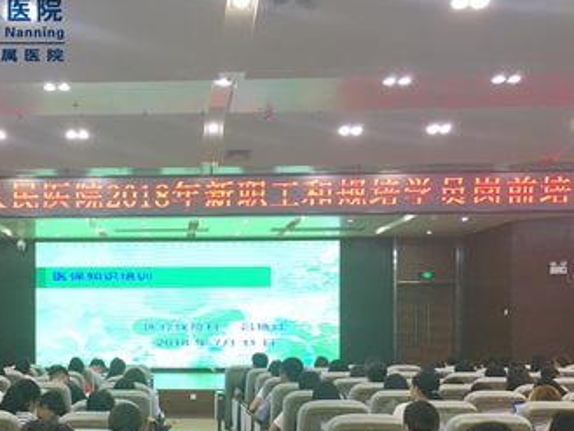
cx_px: 133
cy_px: 332
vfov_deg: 30.3
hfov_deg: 39.2
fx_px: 780
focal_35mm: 47
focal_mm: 4.15
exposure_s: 1/30
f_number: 2.2
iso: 40
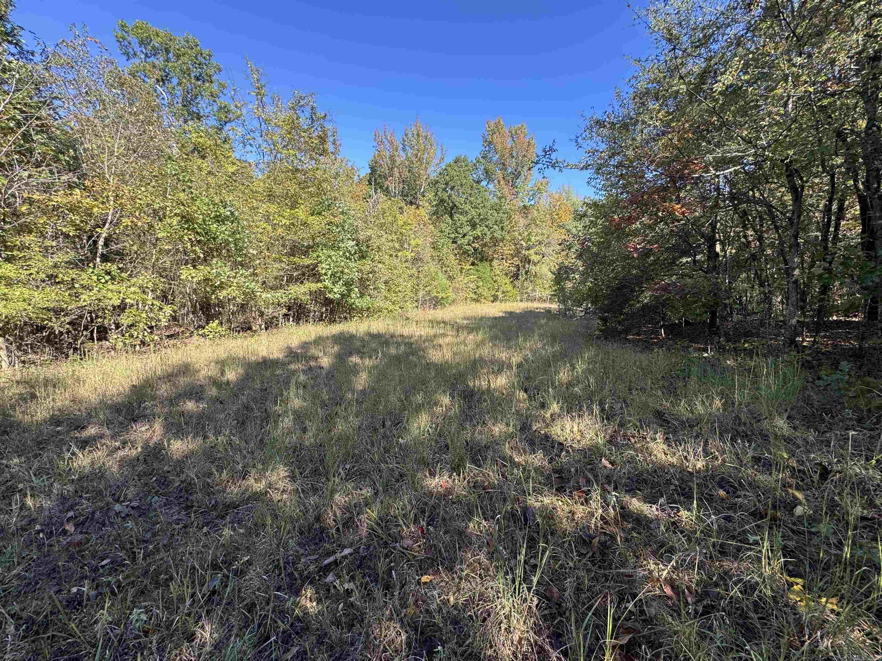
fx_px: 357
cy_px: 330
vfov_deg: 85.7
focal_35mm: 14
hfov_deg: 102.1
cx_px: 441
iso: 40
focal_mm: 2.22
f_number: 2.2
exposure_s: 1/394
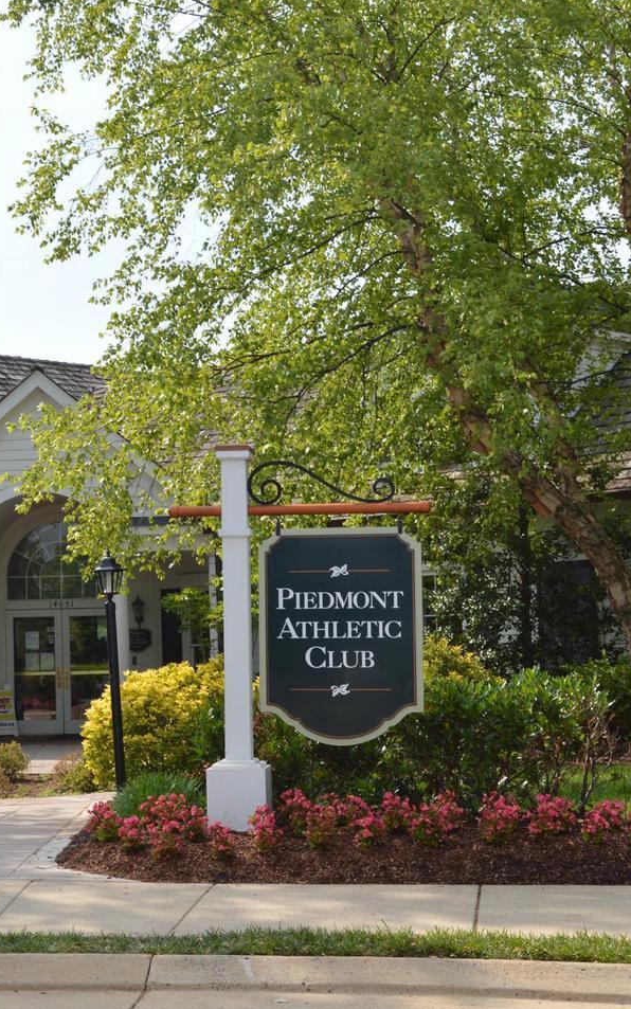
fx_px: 1650
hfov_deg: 21.4
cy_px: 504
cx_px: 124
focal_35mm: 60
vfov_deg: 34.0
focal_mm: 26
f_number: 7.1
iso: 100
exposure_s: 1/200
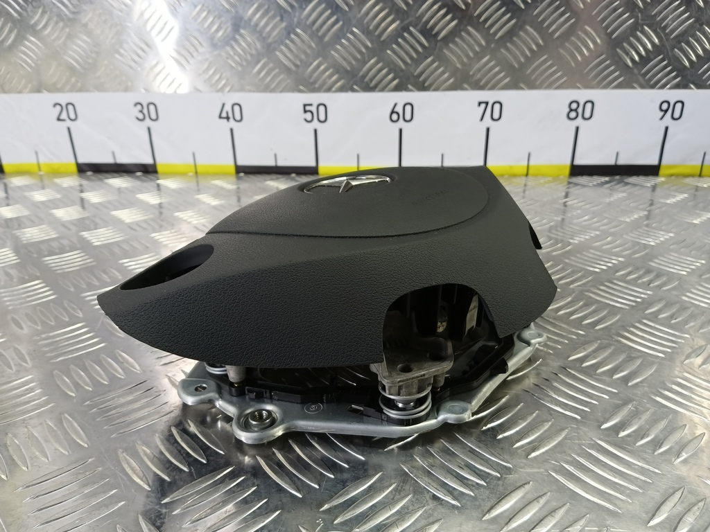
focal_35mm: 23
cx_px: 355
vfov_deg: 58.9
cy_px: 266
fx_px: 472
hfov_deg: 73.9
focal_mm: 4.11
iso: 168
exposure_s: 1/50
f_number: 1.6
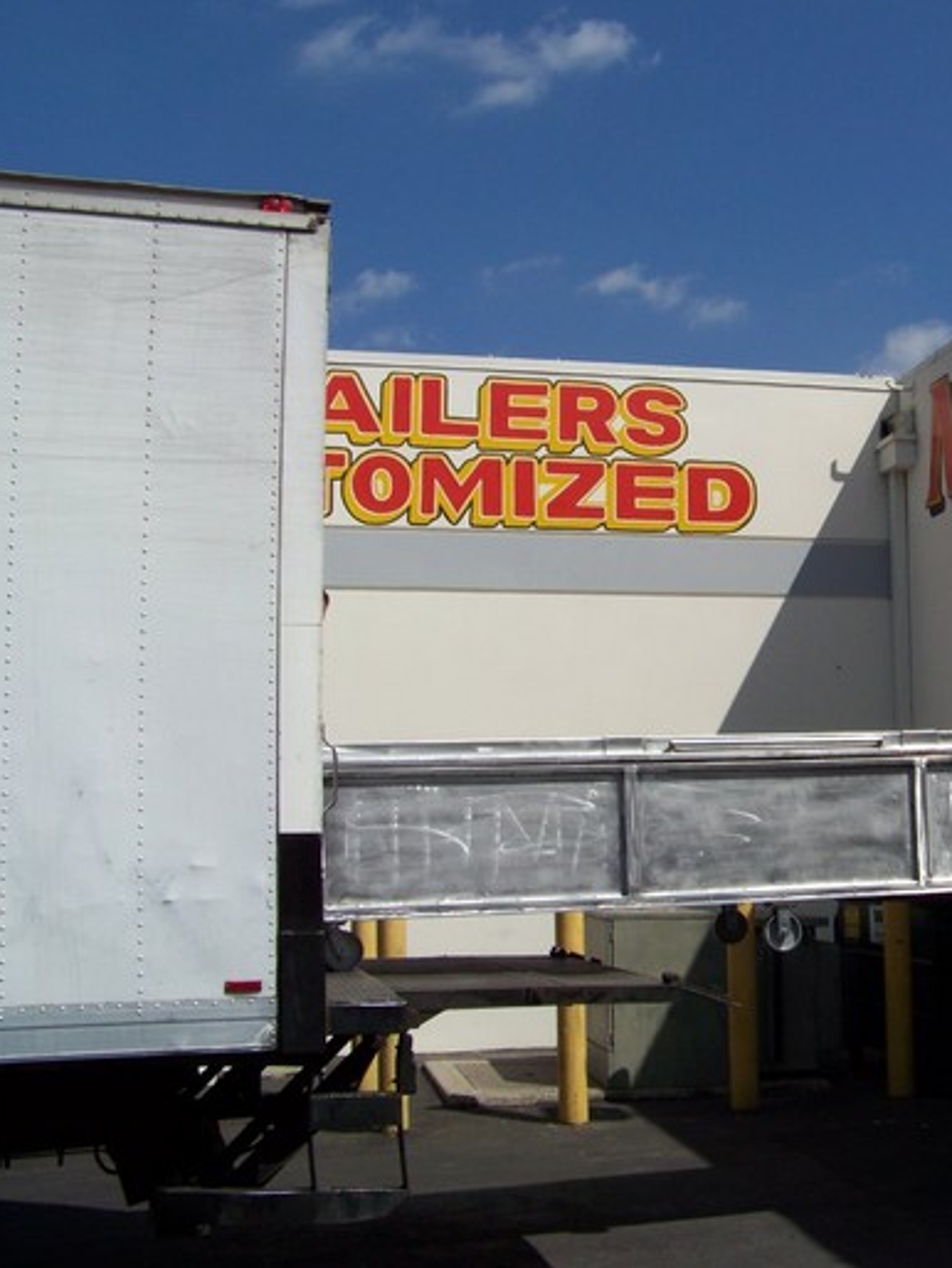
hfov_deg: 28.8
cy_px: 623
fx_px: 1795
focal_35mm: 49
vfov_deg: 38.9
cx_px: 809
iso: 72
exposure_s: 1/1250
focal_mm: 5.85
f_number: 4
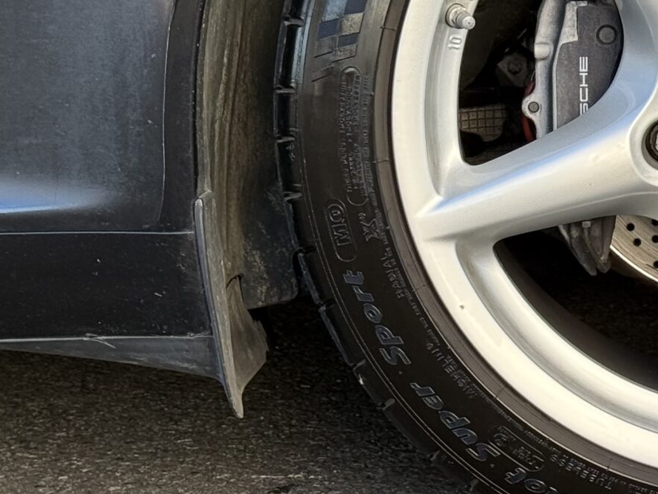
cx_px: 713
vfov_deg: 10.7
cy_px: 72
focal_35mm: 138
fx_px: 2624
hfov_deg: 14.0
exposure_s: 1/333
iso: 80
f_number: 1.78
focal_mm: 6.76
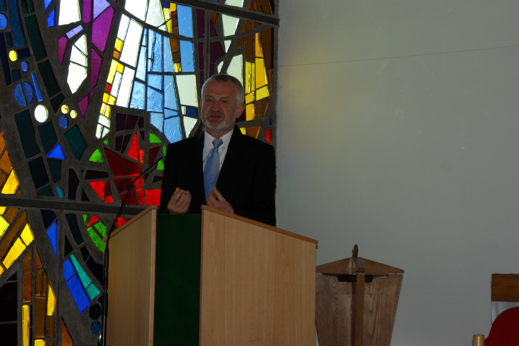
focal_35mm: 105
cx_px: 260
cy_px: 173
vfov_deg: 13.0
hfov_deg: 19.5
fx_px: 1513
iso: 400
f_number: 5.6
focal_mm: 70
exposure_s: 1/125
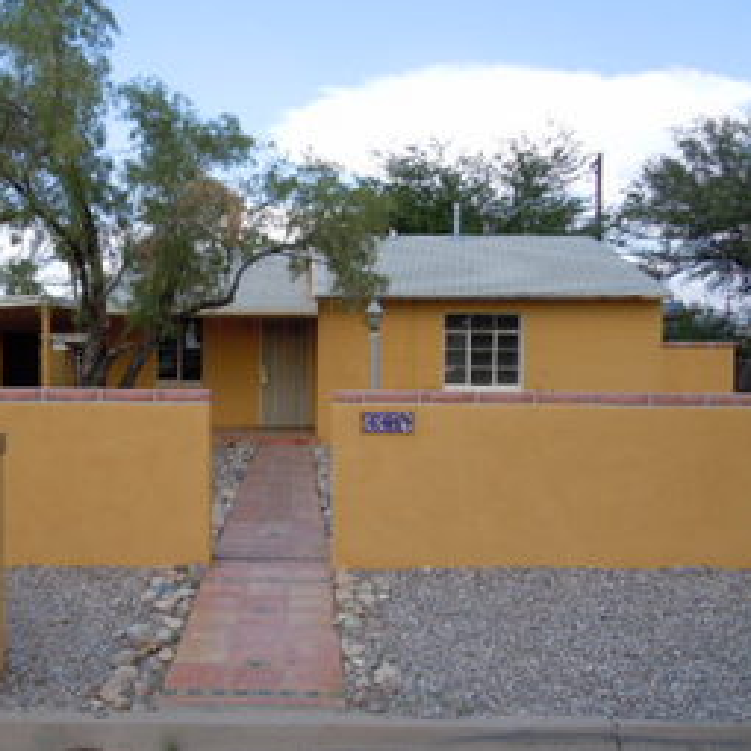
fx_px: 884
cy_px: 371
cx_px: 262
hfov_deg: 45.5
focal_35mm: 36
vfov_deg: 46.0
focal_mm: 5.4
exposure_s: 1/500
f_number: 3.5
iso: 100
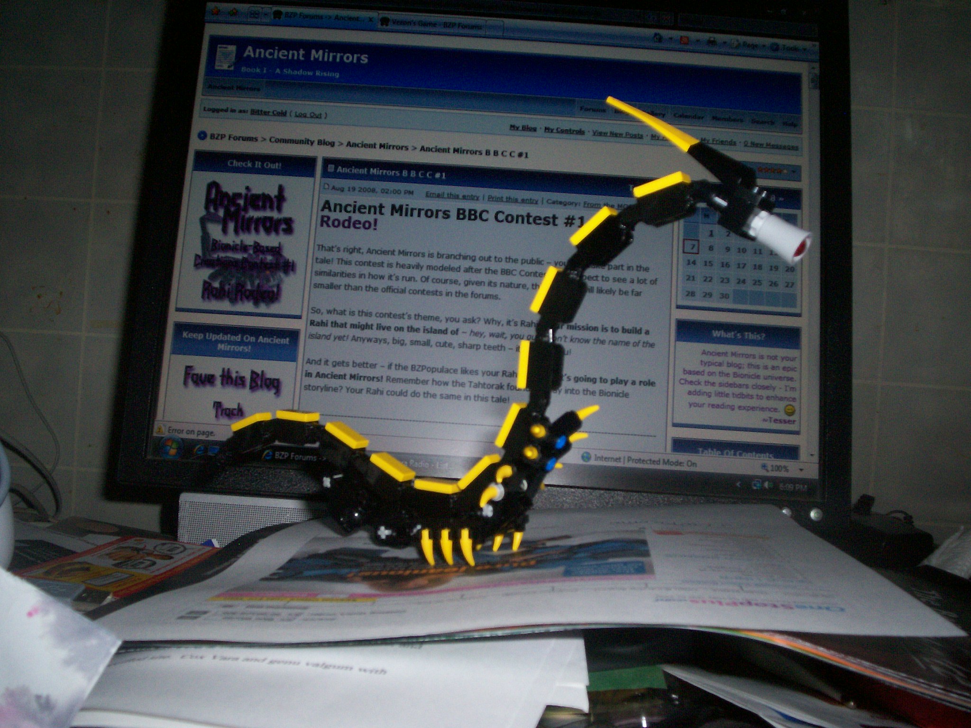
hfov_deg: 51.4
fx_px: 1010
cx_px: 486
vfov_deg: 39.7
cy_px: 364
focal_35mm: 36
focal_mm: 5.9
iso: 140
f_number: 4.5
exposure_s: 1/64
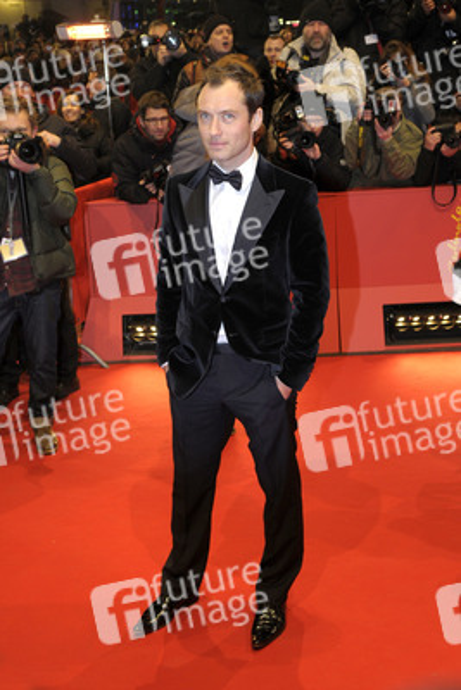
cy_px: 345
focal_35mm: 46
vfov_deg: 42.3
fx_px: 892
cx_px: 230
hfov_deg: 29.0
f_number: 5.6
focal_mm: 31
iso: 400
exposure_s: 1/80
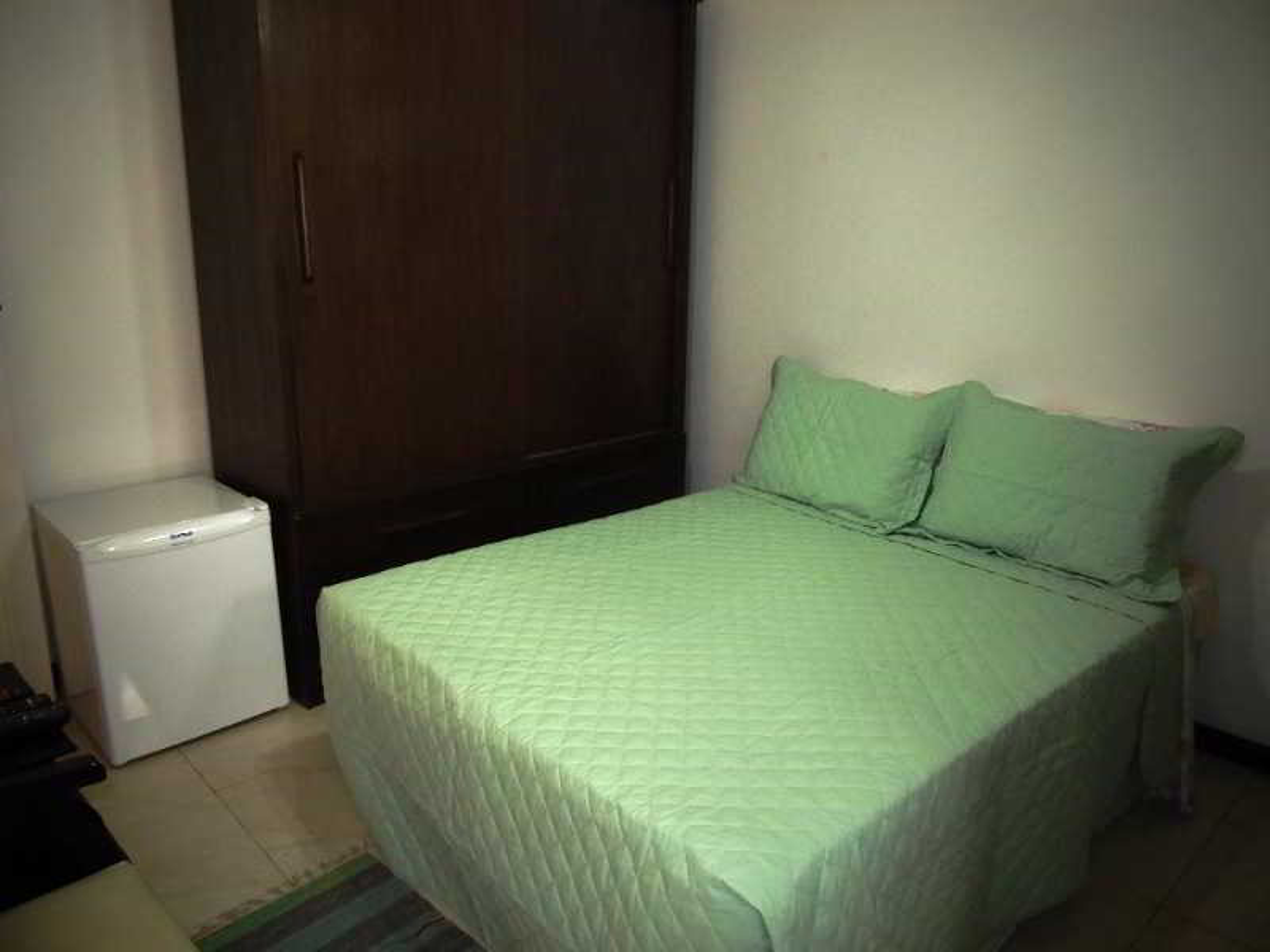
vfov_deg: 56.8
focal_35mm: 24
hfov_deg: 71.6
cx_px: 635
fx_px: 881
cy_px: 476
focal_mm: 4.3
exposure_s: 1/30
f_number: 2.9
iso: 200
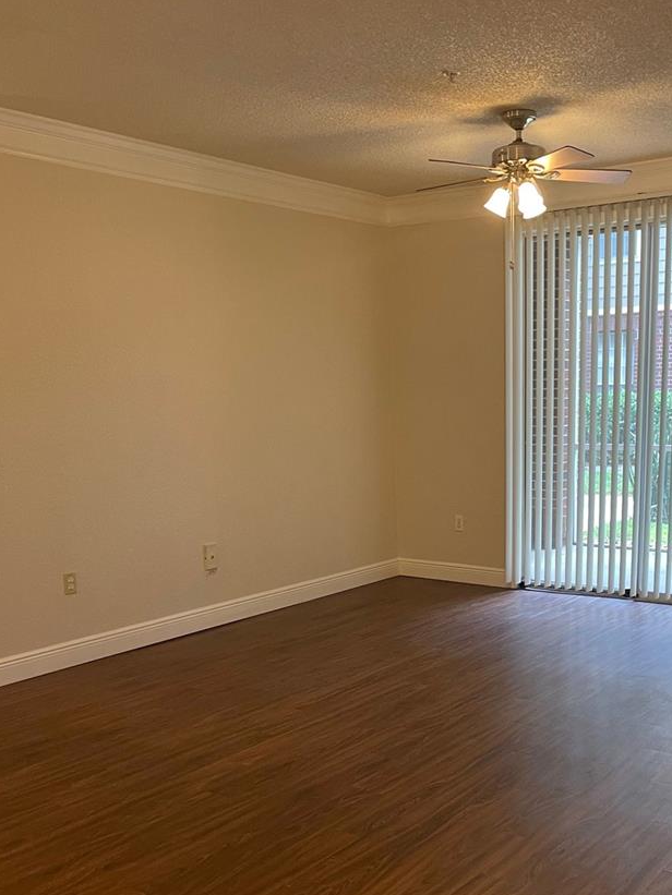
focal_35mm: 38
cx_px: 434
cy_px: 597
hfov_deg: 37.4
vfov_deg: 48.1
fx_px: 983
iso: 250
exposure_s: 1/60
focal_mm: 4.2
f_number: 1.6
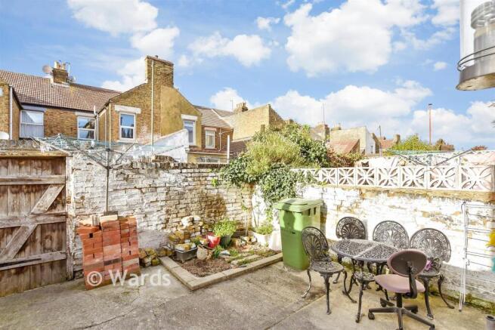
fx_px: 206
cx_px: 248
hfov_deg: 100.4
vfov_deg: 77.4
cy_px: 165
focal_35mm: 15
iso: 160
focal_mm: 10
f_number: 8
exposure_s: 1/200
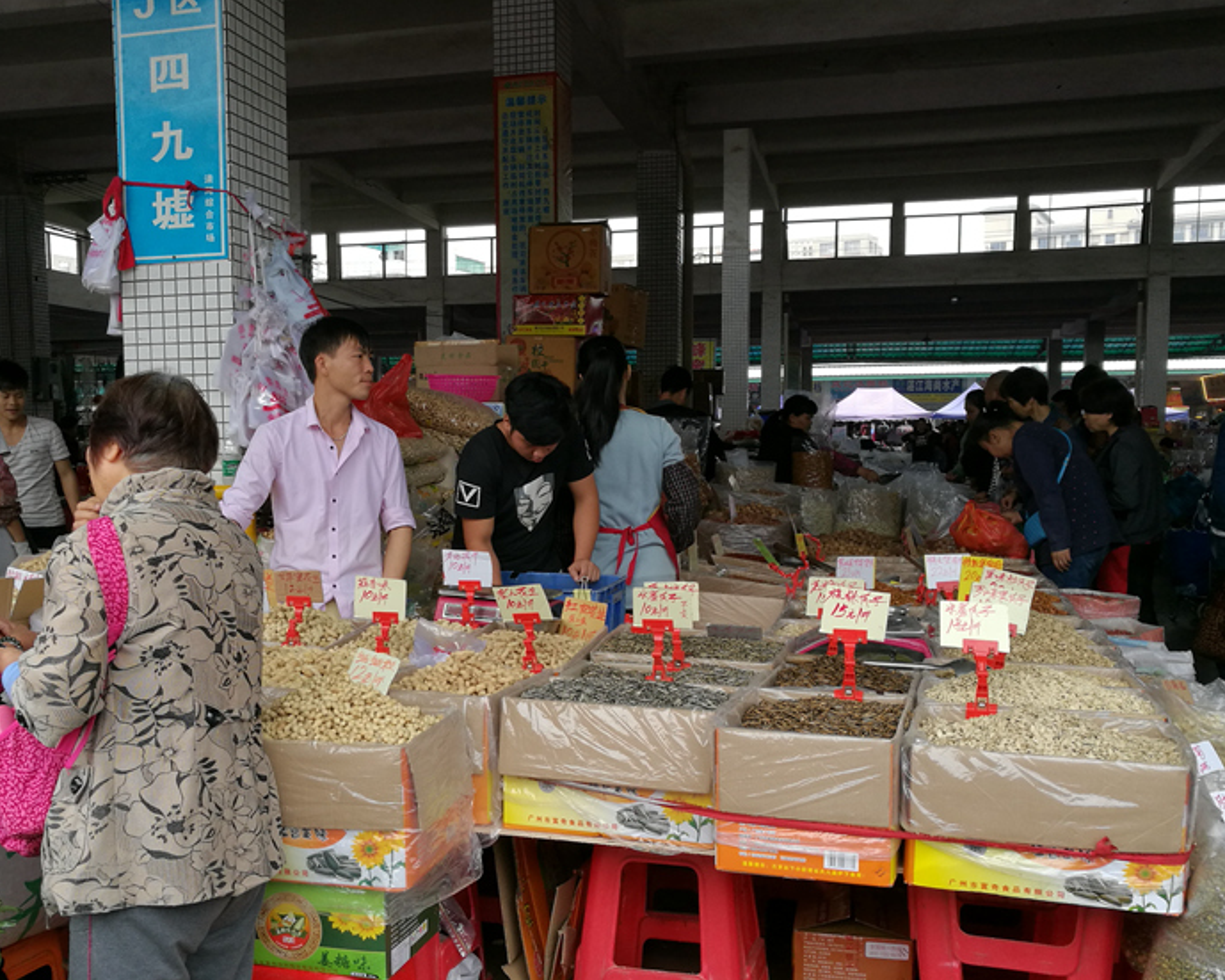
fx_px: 1269
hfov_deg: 51.3
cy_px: 564
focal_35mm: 35
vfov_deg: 42.1
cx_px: 520
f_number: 2.2
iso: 50
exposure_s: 1/183
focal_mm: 4.5
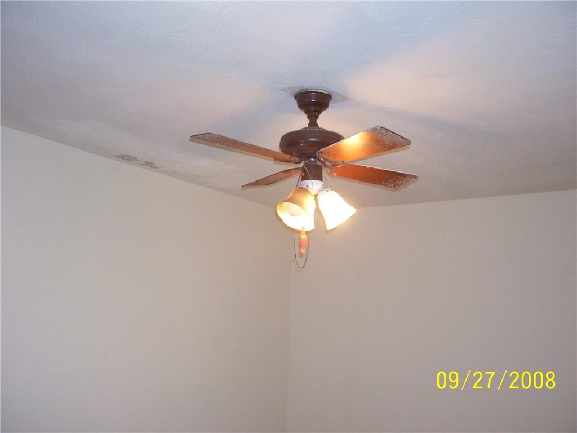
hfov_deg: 54.0
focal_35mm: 34
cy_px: 216
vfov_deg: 41.8
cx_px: 288
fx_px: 567
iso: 125
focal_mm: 5.6
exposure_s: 1/60
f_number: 2.7
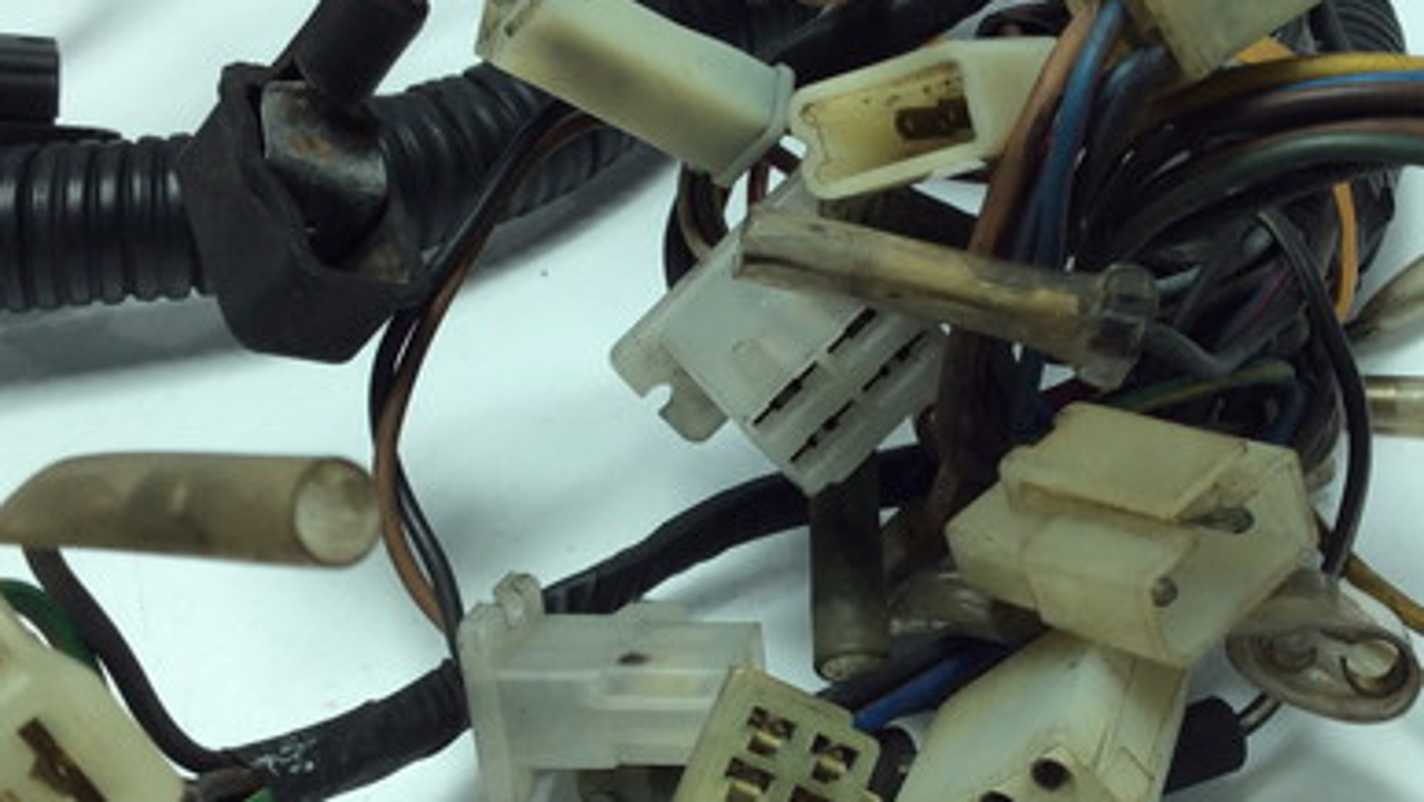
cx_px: 835
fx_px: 2040
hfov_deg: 38.4
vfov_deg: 22.2
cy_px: 423
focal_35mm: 54
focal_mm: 3.3
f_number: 2.4
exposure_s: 1/301
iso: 32
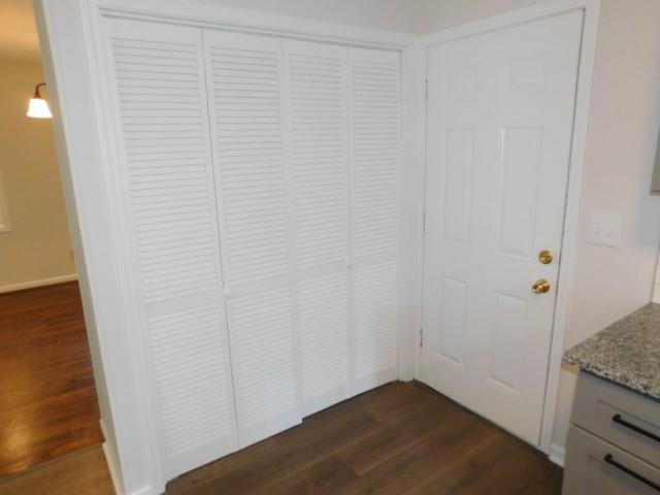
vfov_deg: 58.9
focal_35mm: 23
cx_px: 330
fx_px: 439
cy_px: 248
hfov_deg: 73.9
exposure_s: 1/30
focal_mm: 4
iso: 320
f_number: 3
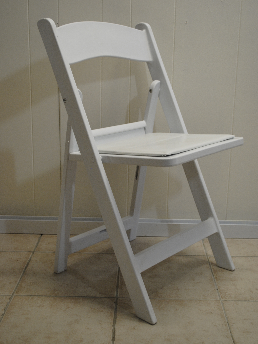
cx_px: 130
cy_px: 170
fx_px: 487
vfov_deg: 38.9
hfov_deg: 29.7
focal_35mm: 49
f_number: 4.5
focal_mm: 30
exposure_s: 1/30
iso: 400
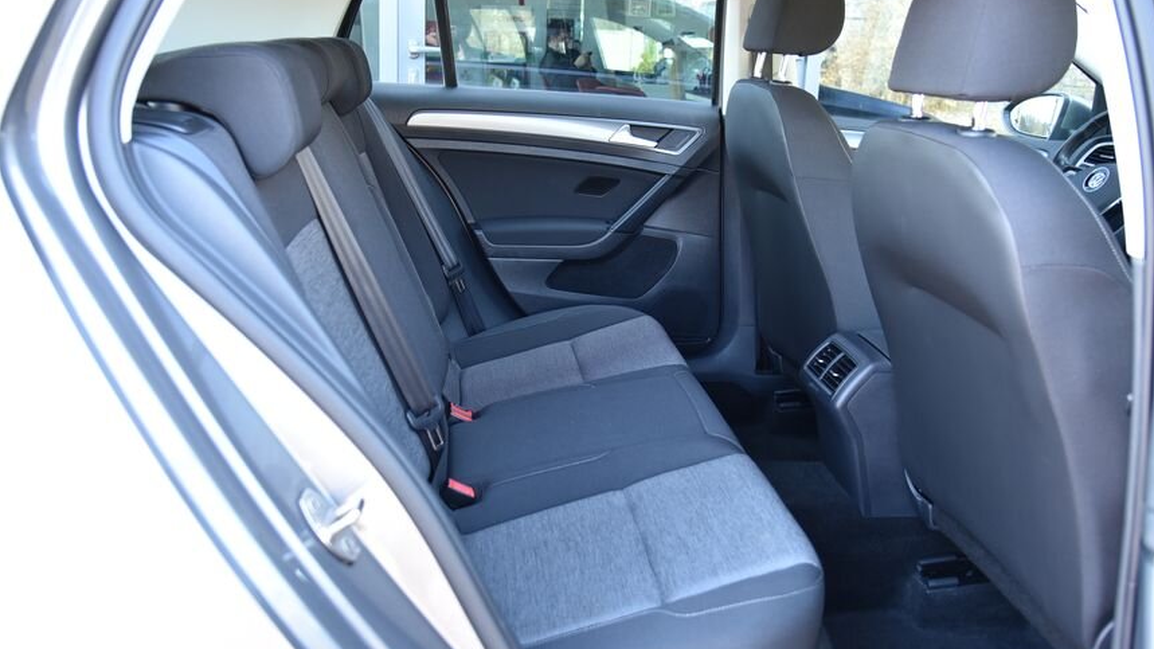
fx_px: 918
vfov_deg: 38.9
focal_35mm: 30
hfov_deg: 64.3
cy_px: 281
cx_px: 558
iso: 500
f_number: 4
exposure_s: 1/50
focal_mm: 24
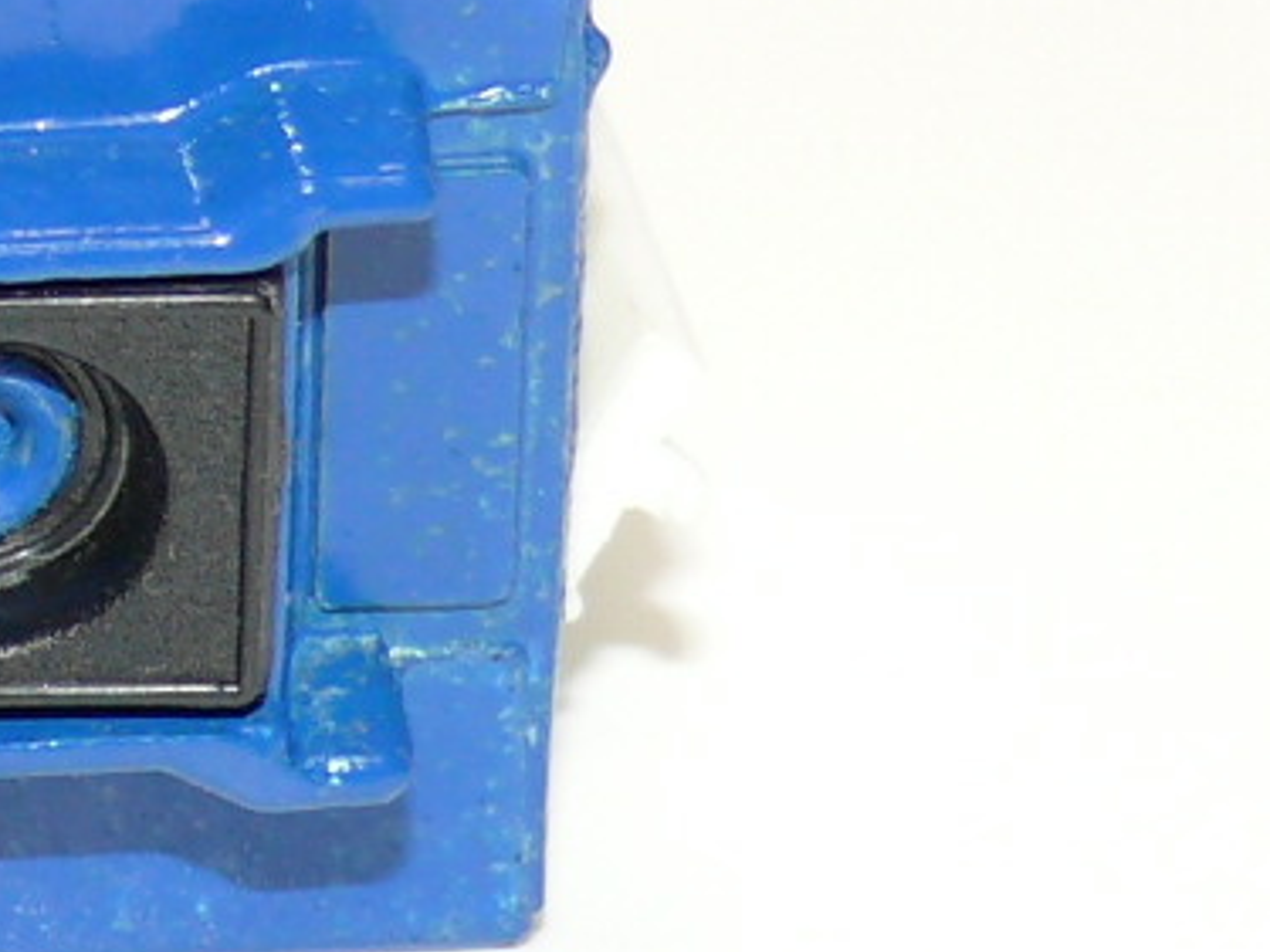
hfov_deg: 6.1
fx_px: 11590
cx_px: -1209
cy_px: 81
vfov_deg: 4.7
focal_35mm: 316
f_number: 4
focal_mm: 11.2
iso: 100
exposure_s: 1/30
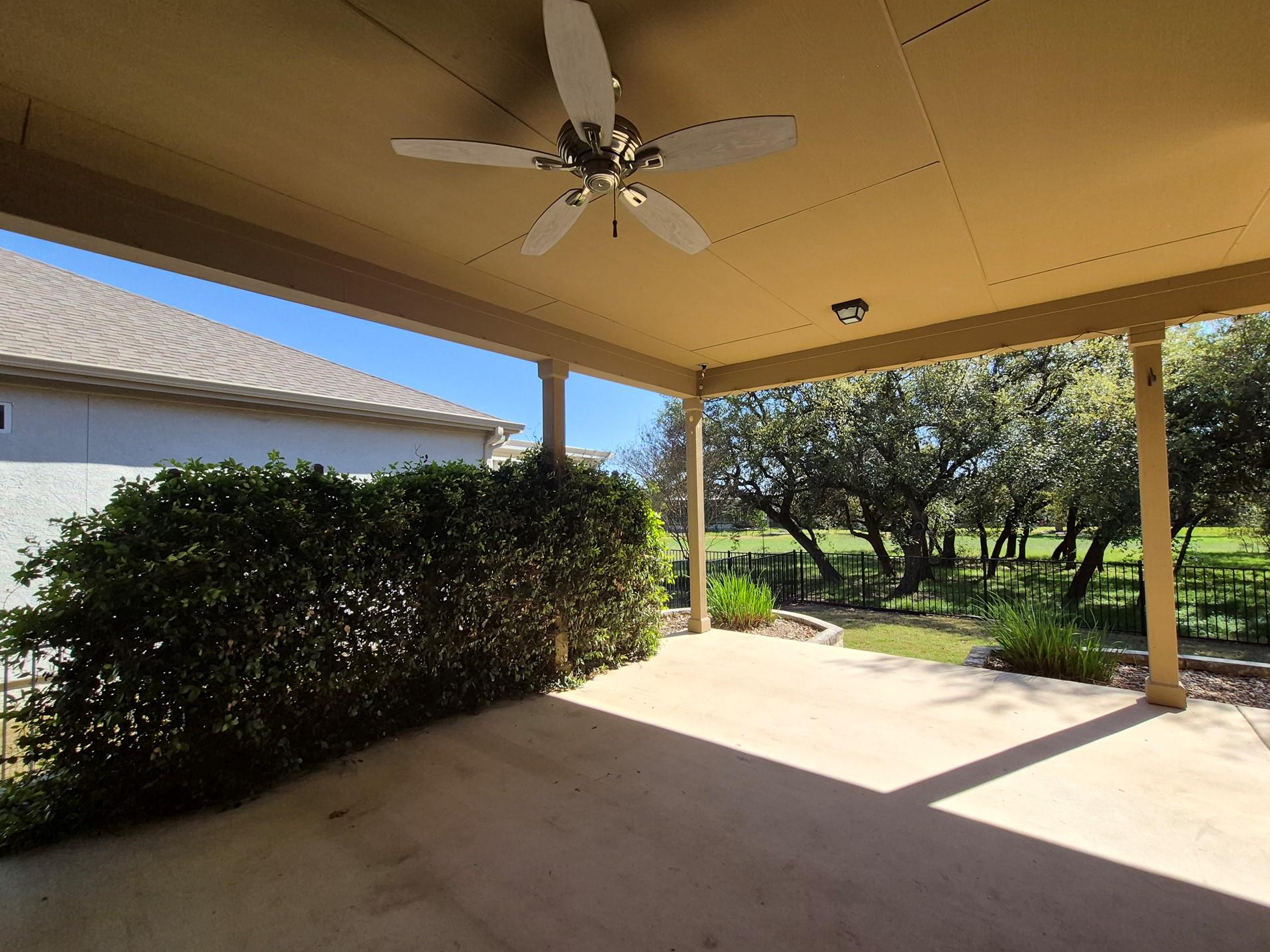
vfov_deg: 85.6
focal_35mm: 14
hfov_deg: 102.0
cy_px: 501
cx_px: 672
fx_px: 514
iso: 40
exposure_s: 1/1172
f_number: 2.2
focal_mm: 1.74
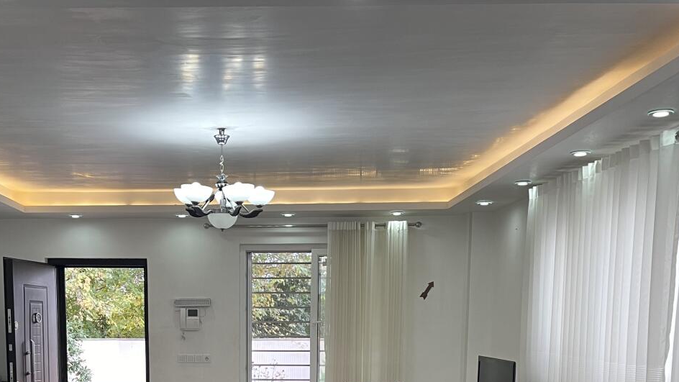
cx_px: 245
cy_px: 431
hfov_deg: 42.5
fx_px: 864
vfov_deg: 23.3
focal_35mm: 48
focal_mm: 5.1
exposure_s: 1/50
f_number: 1.6
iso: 80
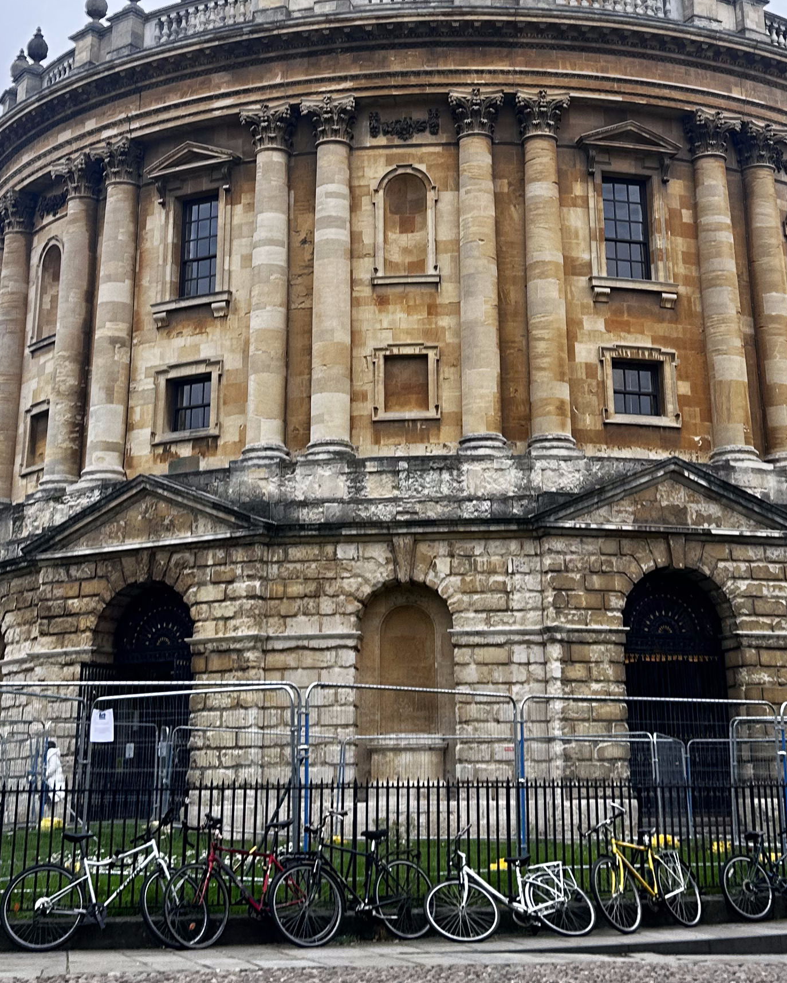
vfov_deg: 33.2
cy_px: 202
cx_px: 449
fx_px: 1601
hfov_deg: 27.6
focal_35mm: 55
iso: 64
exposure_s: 1/180
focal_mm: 6.86
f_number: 1.78
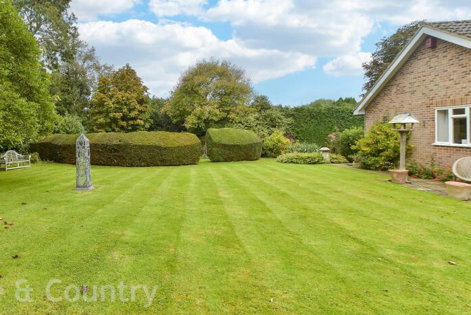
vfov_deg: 57.0
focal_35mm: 22
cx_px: 136
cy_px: 133
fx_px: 288
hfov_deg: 74.6
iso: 160
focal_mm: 10
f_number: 8
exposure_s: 1/125
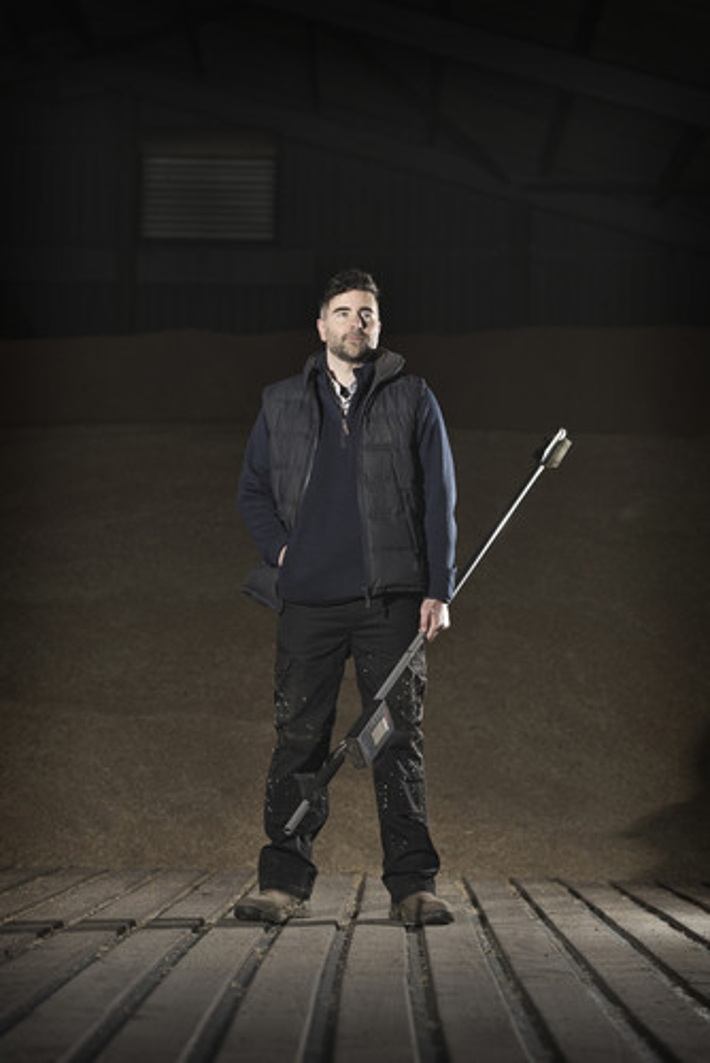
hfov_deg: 14.0
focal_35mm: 98
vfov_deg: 20.8
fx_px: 2895
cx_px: 355
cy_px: 532
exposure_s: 1/160
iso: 100
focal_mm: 98
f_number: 3.5
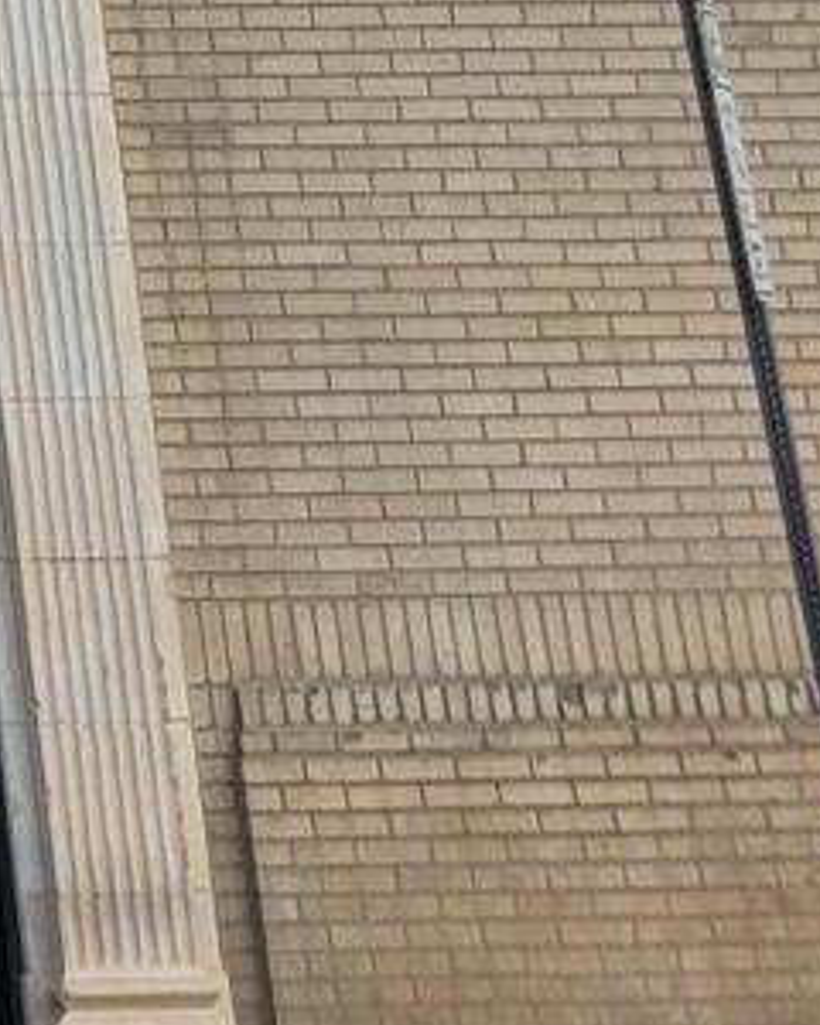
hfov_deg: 10.5
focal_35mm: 130
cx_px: -1015
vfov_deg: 12.0
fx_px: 3944
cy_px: -1435
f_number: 1.8
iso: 40
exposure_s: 1/1186
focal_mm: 5.4
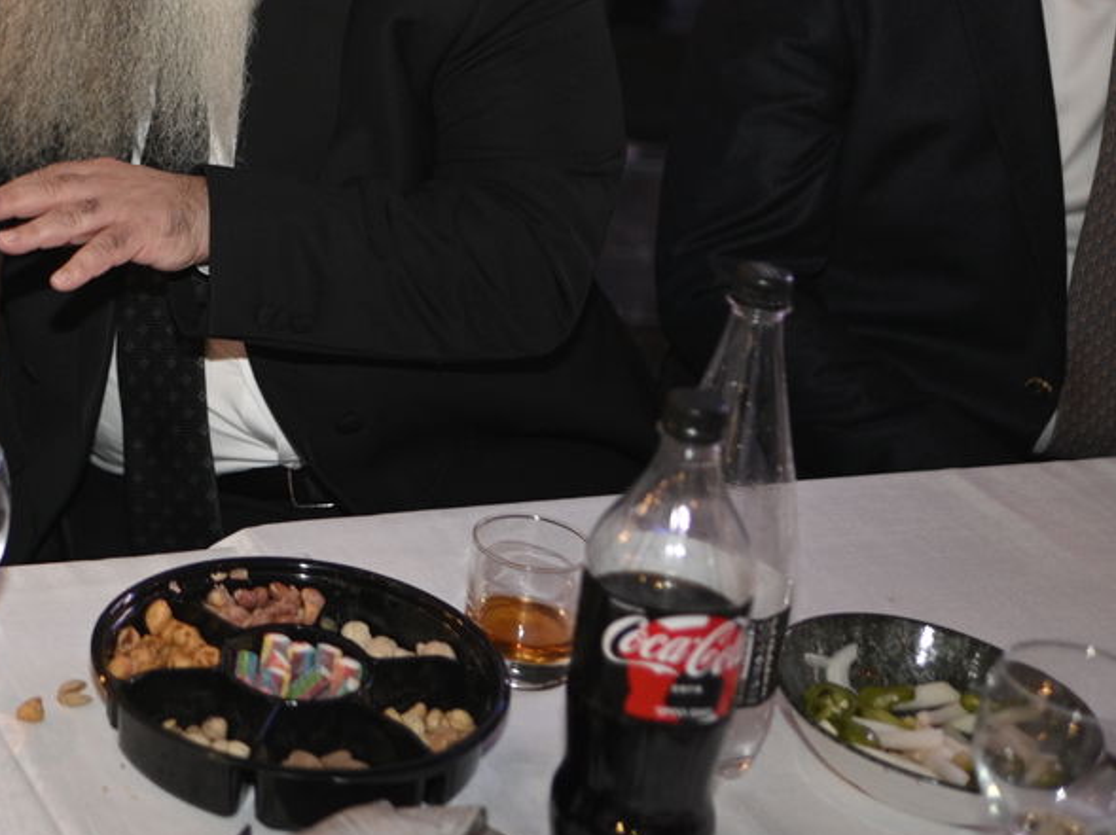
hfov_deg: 22.7
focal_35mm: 80
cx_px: -180
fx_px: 2578
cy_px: 138
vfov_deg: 18.2
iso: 800
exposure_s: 1/200
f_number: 1.8
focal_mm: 35
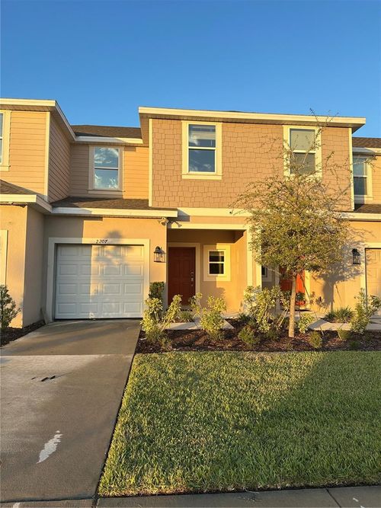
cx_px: 190
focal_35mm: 24
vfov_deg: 71.6
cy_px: 254
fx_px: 352
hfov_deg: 56.8
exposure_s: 1/750
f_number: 1.78
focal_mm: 6.86
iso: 80
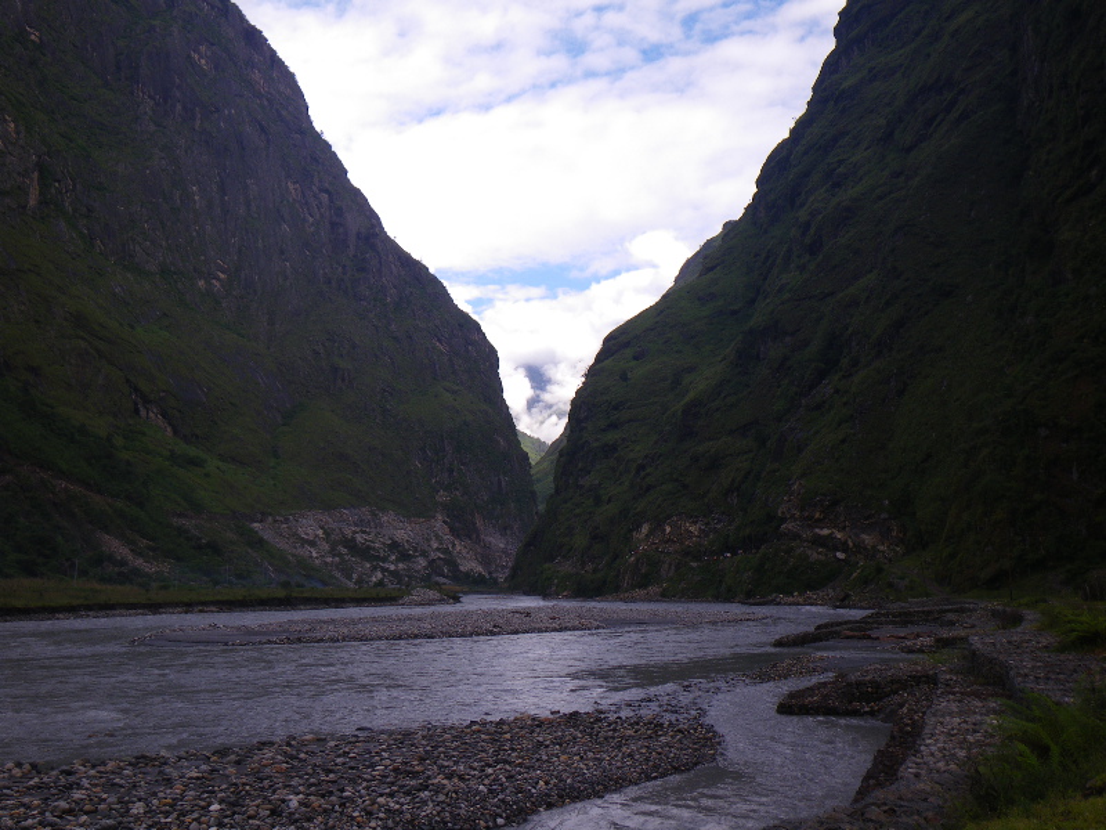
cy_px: 415
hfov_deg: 54.0
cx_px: 553
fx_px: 1086
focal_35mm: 34
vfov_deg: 41.8
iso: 50
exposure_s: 1/125
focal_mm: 6.1
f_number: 4.6
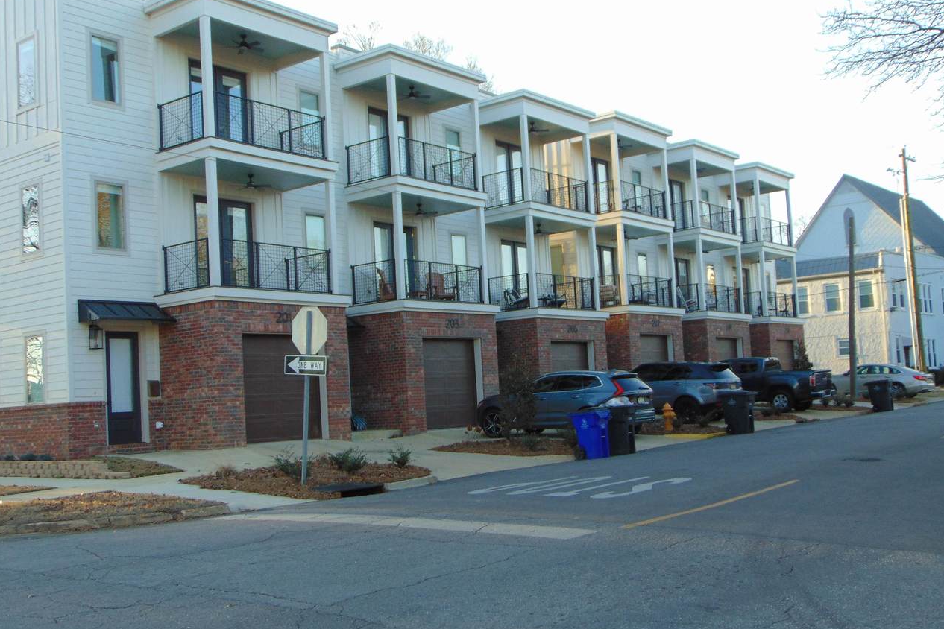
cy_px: 335
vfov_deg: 32.6
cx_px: 474
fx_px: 1075
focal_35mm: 41
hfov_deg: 47.4
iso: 80
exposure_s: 1/125
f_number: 3.3
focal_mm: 6.9
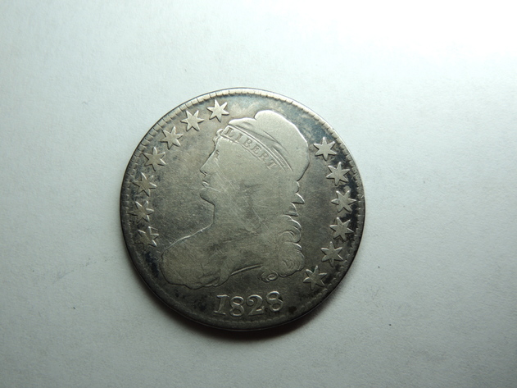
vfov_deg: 33.6
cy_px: 194
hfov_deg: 43.9
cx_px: 258
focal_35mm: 43
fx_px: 642
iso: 100
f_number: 3.4
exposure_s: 1/400
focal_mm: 7.6
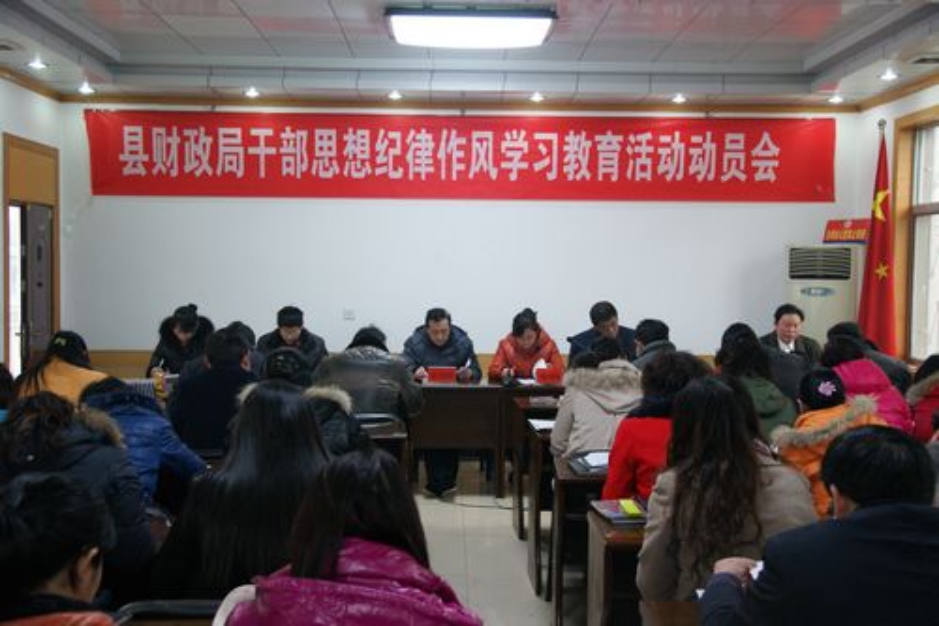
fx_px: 1017
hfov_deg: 49.6
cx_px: 470
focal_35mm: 39
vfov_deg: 34.2
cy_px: 313
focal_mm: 26
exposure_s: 1/20
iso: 400
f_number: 4.5
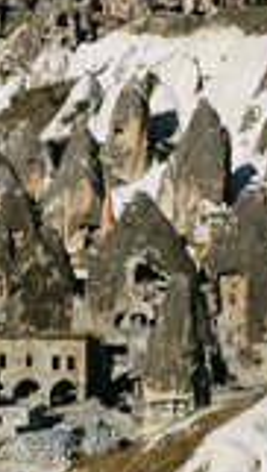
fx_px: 9769
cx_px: 84
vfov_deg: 2.8
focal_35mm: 779
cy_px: 214
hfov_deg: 1.6
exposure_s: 1/400
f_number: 8
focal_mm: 190
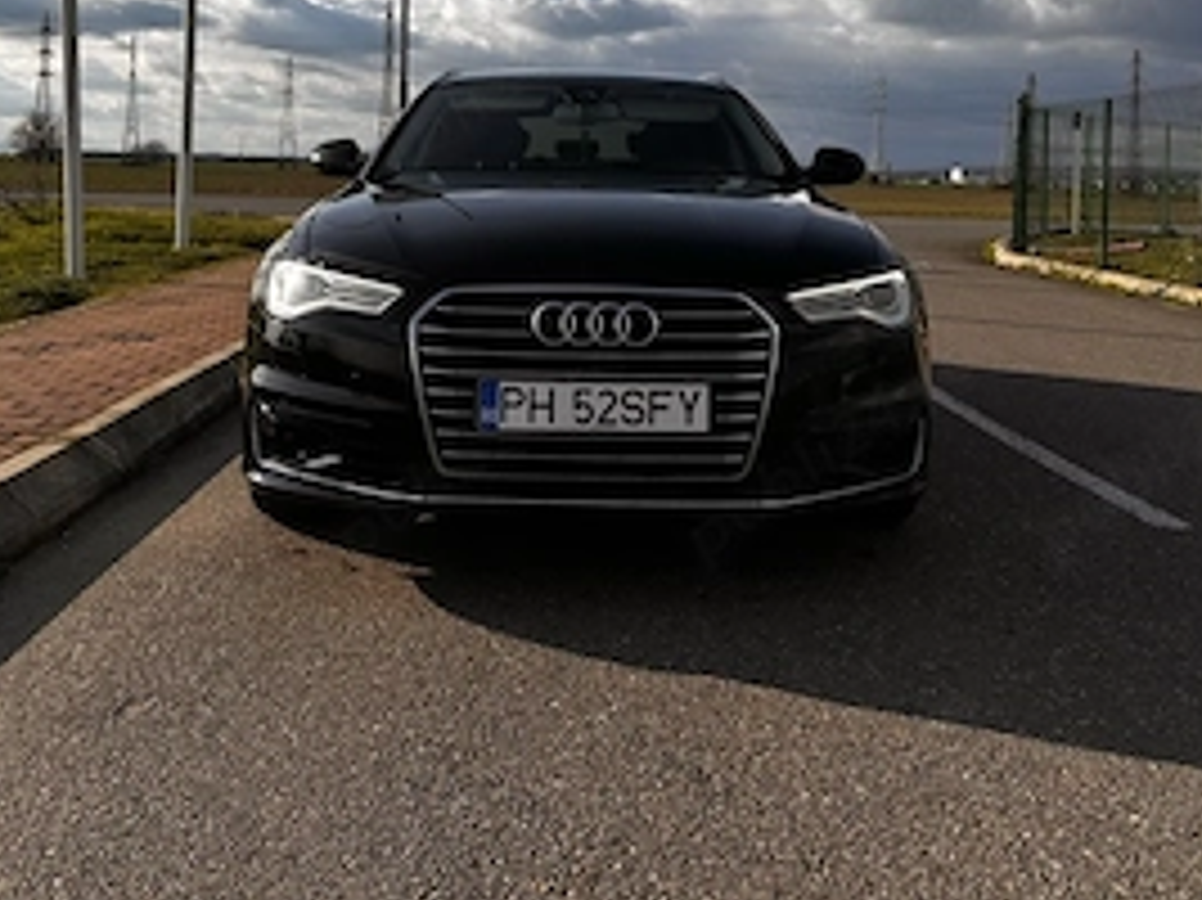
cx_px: 572
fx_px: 1249
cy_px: 153
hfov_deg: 51.4
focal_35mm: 36
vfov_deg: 37.9
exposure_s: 1/5525
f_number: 1.78
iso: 80
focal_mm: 6.86
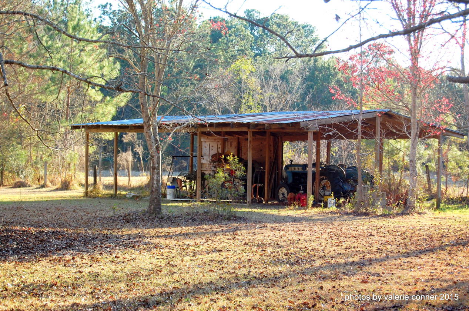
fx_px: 1073
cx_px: 234
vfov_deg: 16.5
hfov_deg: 24.7
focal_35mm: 82
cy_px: 156
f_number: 5.6
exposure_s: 1/125
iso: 250
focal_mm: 55
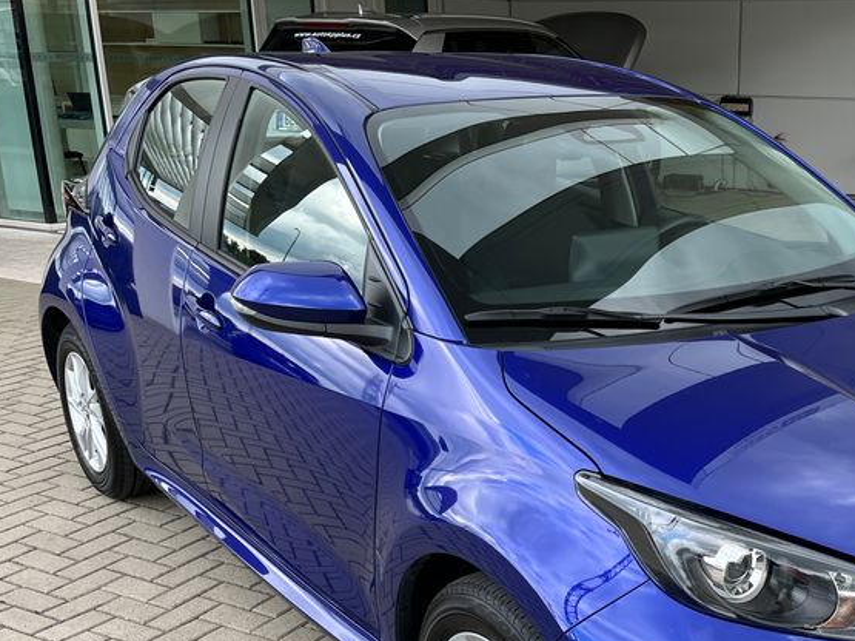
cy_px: 512
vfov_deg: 29.6
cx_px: 655
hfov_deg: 38.5
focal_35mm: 48
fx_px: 1185
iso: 50
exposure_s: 1/339
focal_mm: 5.1
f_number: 1.6
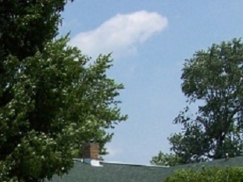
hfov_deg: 15.5
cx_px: 15
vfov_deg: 11.5
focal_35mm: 125
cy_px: 250
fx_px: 877
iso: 160
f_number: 5.6
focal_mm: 6.3
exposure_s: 1/1250
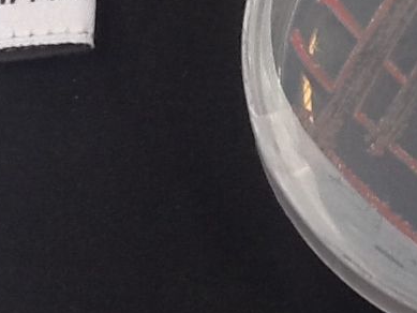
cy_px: 53
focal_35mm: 79
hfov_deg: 22.7
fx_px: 952
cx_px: 498
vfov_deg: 18.5
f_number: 2.4
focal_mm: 2.03
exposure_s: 1/33
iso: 80
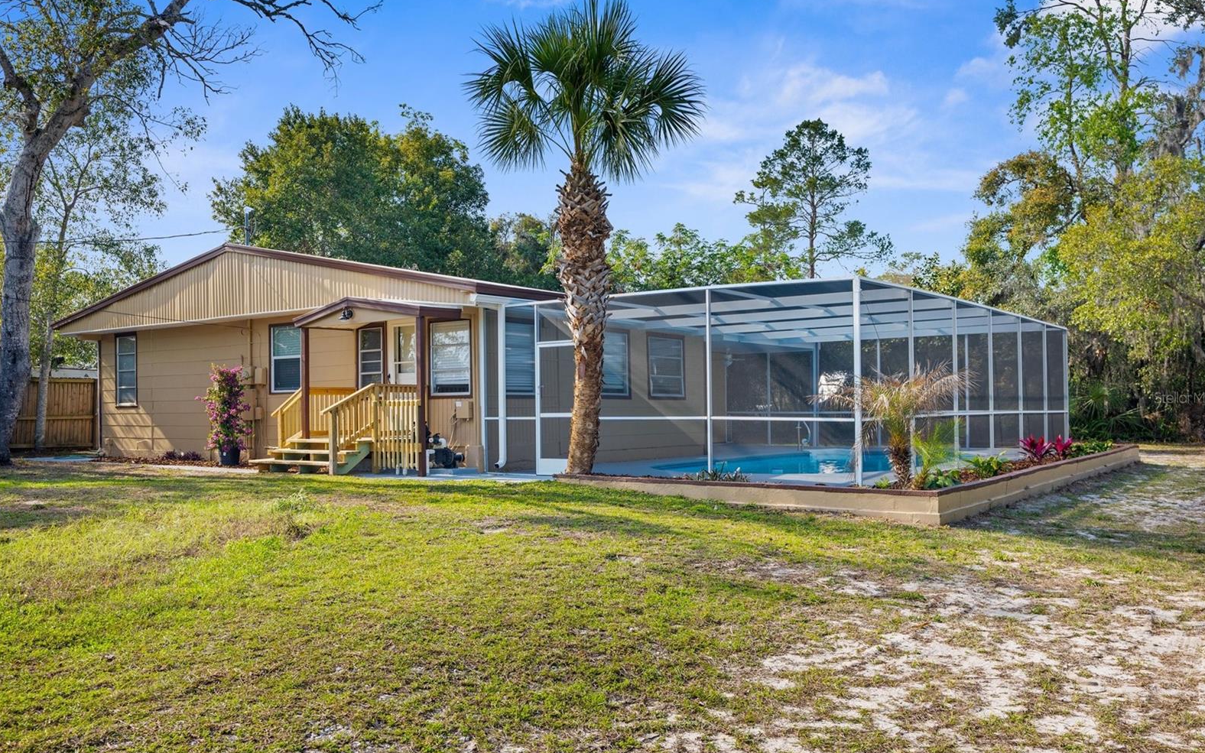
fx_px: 985
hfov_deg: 62.9
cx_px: 610
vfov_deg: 41.8
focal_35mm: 30
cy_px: 398
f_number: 5.6
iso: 80
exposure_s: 1/640
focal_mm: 29
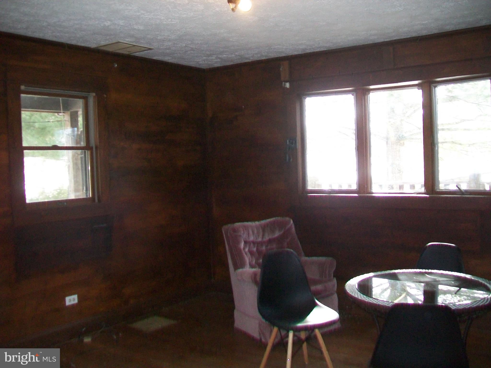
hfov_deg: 54.0
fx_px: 482
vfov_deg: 41.8
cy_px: 184
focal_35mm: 34
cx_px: 246
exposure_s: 1/60
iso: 160
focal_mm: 6.1
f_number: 2.7
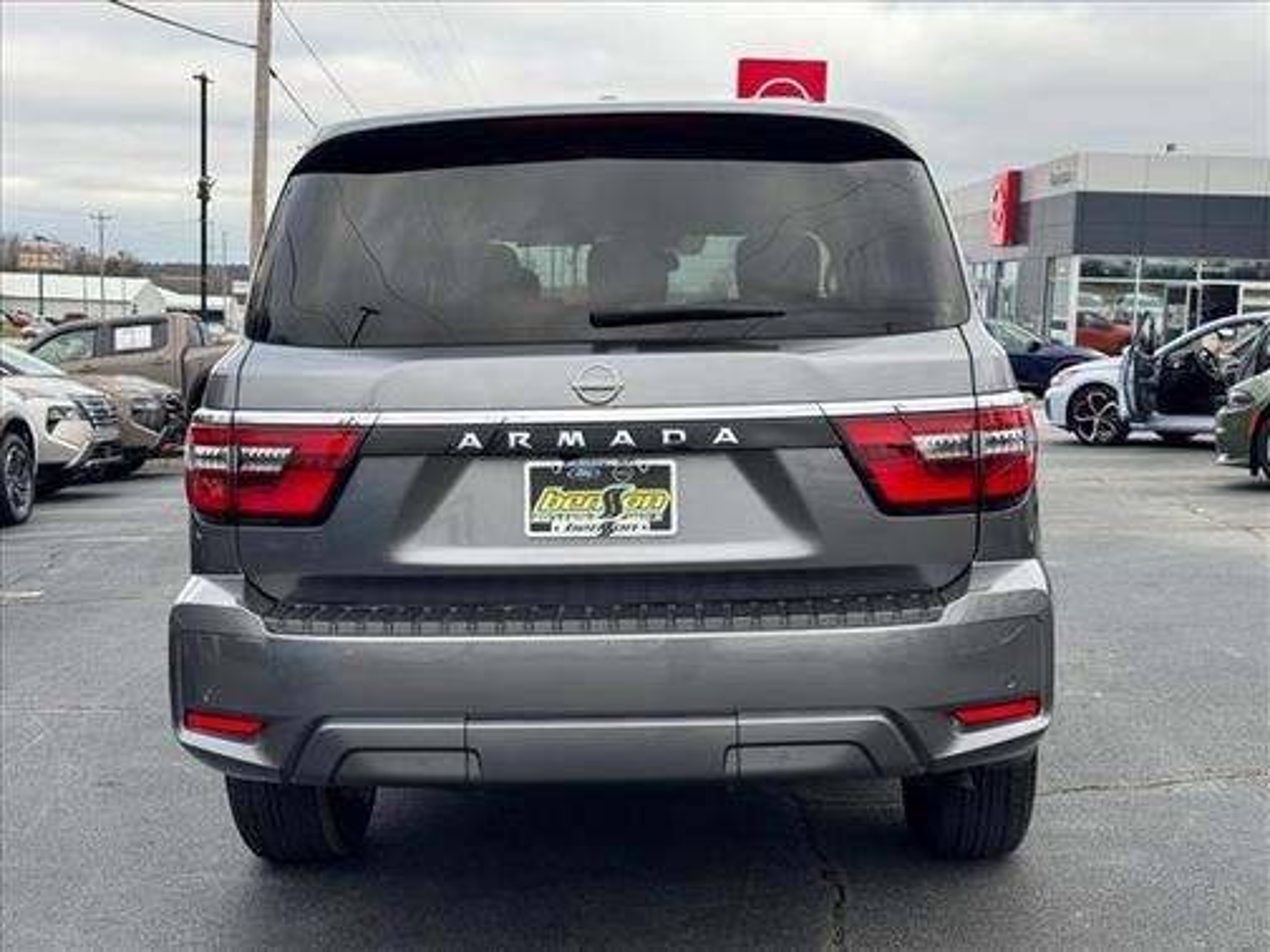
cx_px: 635
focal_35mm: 48
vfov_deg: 30.3
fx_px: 1761
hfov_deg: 39.7
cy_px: 476
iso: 64
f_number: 1.78
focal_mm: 6.76
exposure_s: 1/604
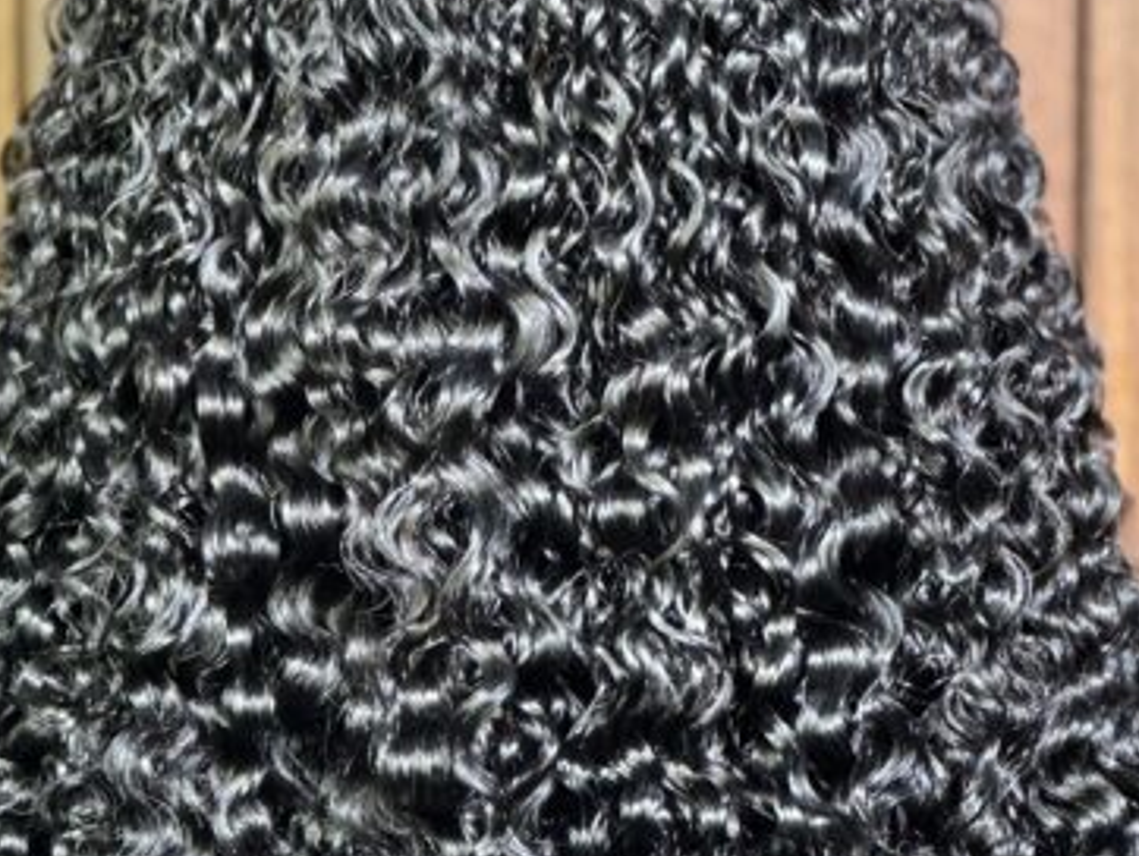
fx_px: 5597
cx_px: 453
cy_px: 504
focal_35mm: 170
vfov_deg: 8.7
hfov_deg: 11.6
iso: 320
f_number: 2.8
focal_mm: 9
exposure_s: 1/30
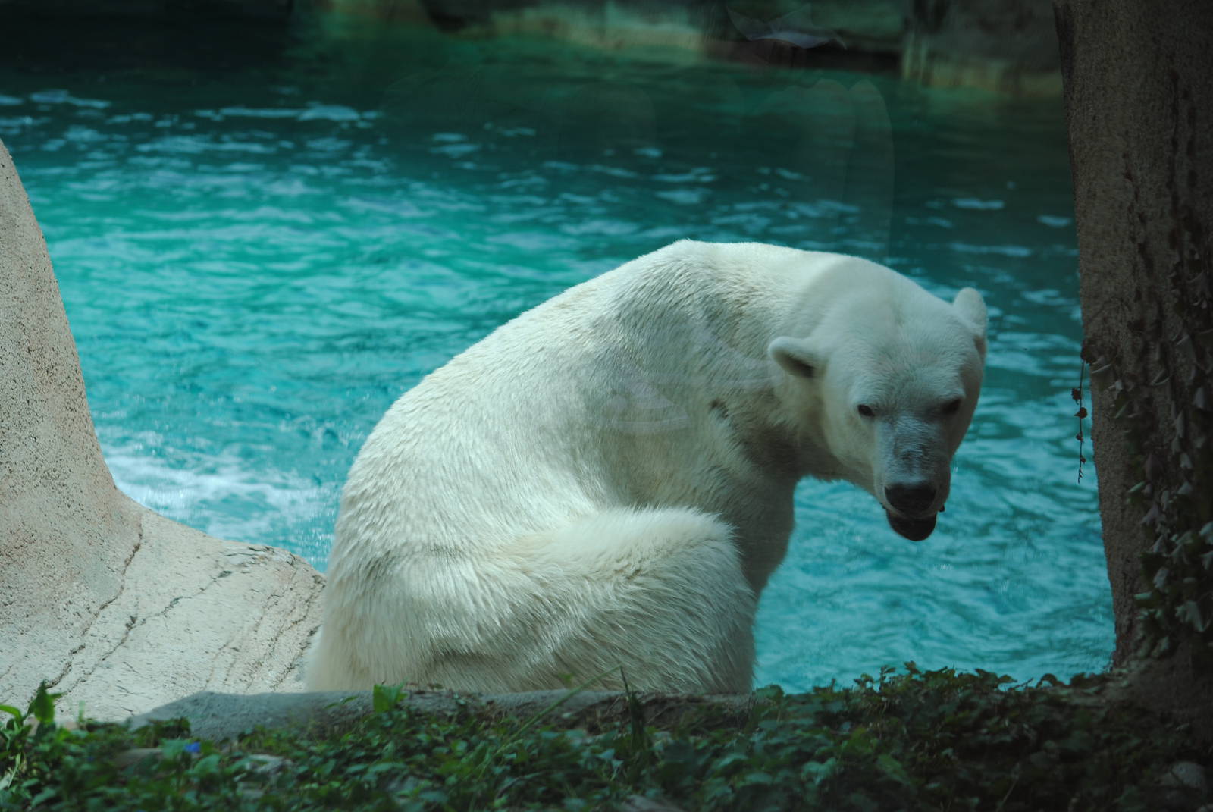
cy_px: 406
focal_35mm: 150
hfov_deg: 13.7
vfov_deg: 9.2
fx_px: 5060
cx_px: 606
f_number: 5.6
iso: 110
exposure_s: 1/500
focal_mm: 100
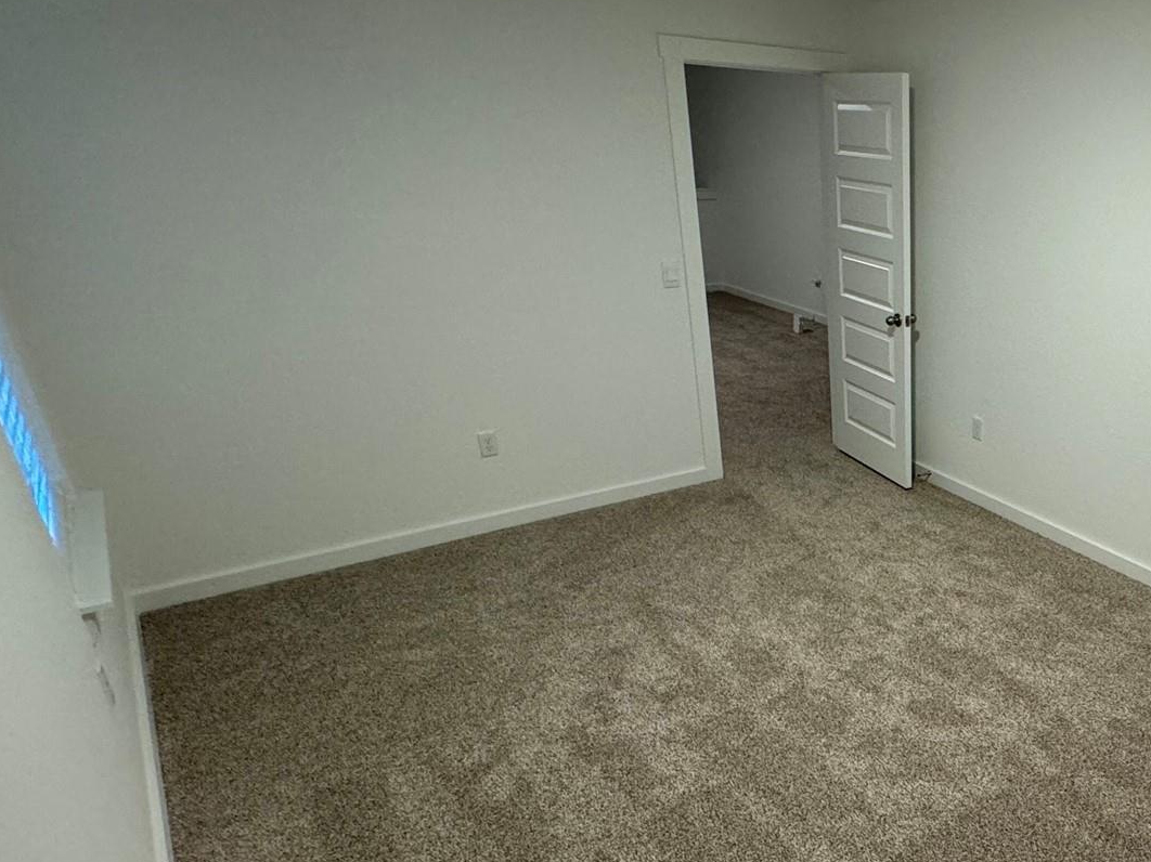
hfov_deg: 56.4
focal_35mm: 27
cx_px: 1037
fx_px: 898
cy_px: 505
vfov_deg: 51.1
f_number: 2.2
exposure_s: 1/60
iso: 320
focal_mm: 2.22
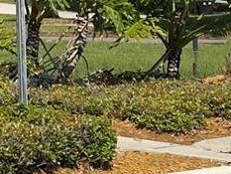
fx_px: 2203
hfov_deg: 5.5
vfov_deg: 4.5
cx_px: -521
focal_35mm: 330
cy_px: -17
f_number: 1.78
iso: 64
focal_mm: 6.76
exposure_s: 1/4329
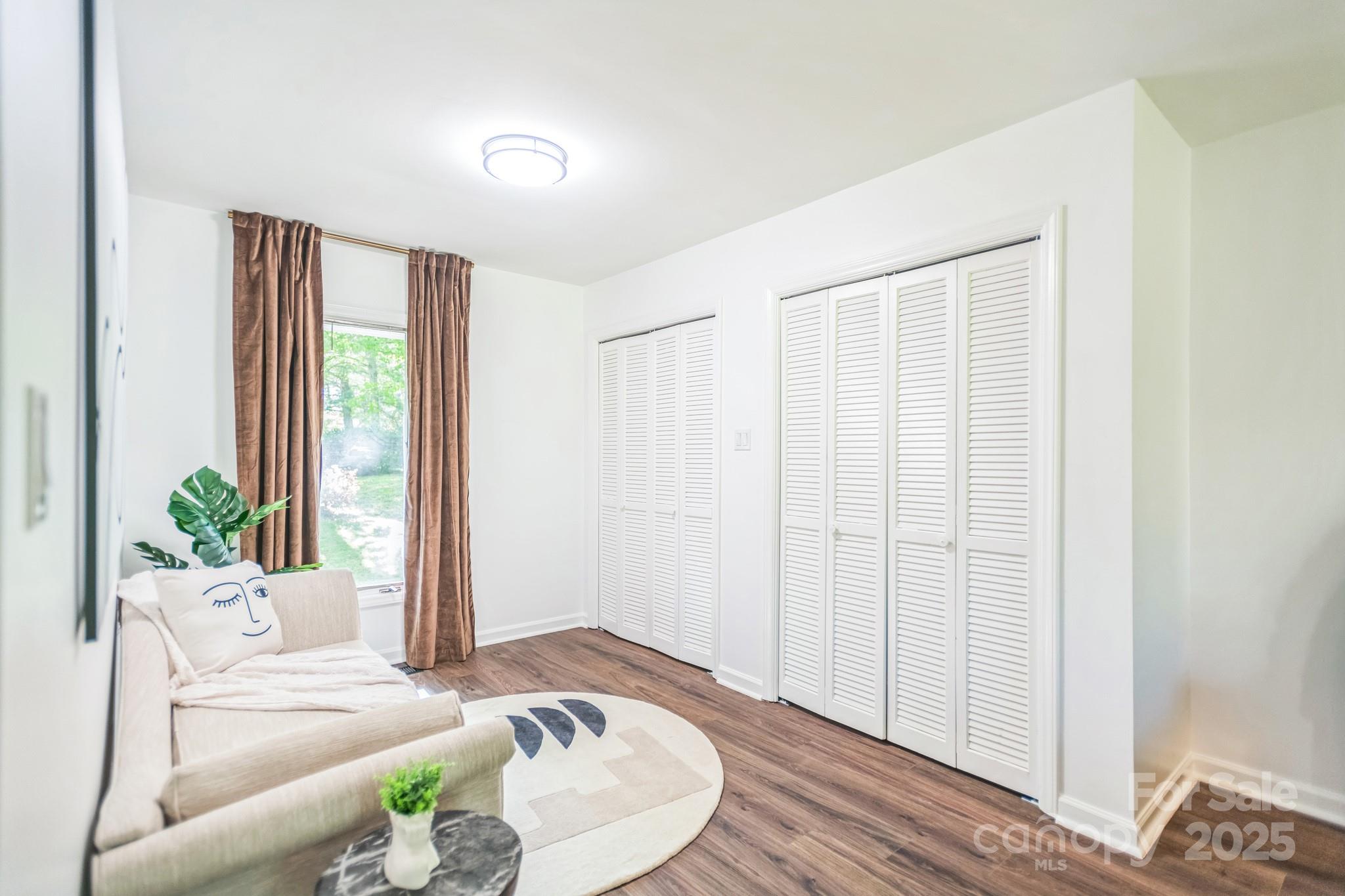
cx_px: 672
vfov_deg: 70.4
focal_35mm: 17
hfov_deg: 93.3
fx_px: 635
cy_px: 448
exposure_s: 1/30
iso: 500
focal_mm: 17
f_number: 2.8
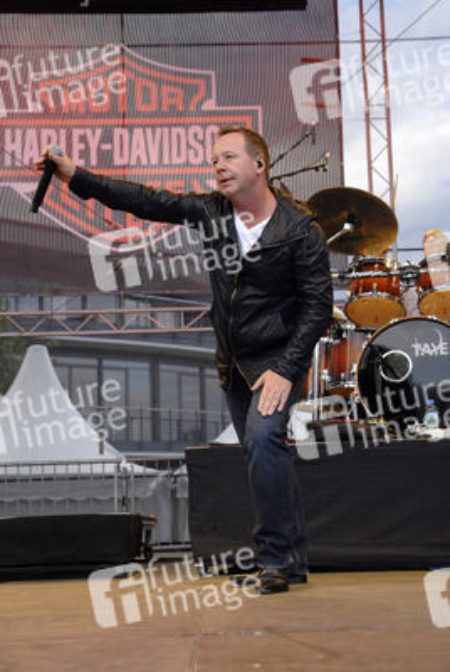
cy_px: 336
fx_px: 1009
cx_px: 225
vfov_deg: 36.8
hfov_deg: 25.1
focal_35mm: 54
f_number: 4.5
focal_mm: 36
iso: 400
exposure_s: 1/250
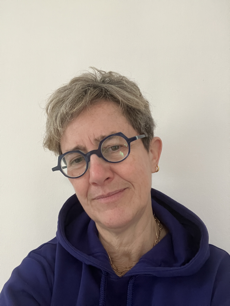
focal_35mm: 32
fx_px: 283
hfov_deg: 44.2
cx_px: 115
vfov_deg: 56.8
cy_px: 153
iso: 320
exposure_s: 1/36
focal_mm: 2.87
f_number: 2.2
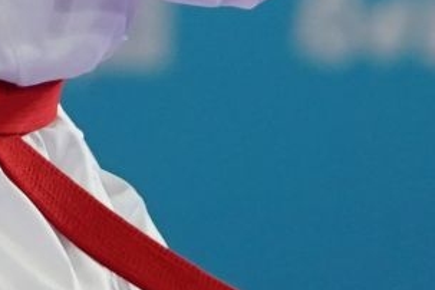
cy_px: -569
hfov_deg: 1.6
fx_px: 15272
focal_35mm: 1264
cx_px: -283
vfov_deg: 1.1
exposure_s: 1/1000
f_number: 2.8
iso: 1600
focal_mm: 142
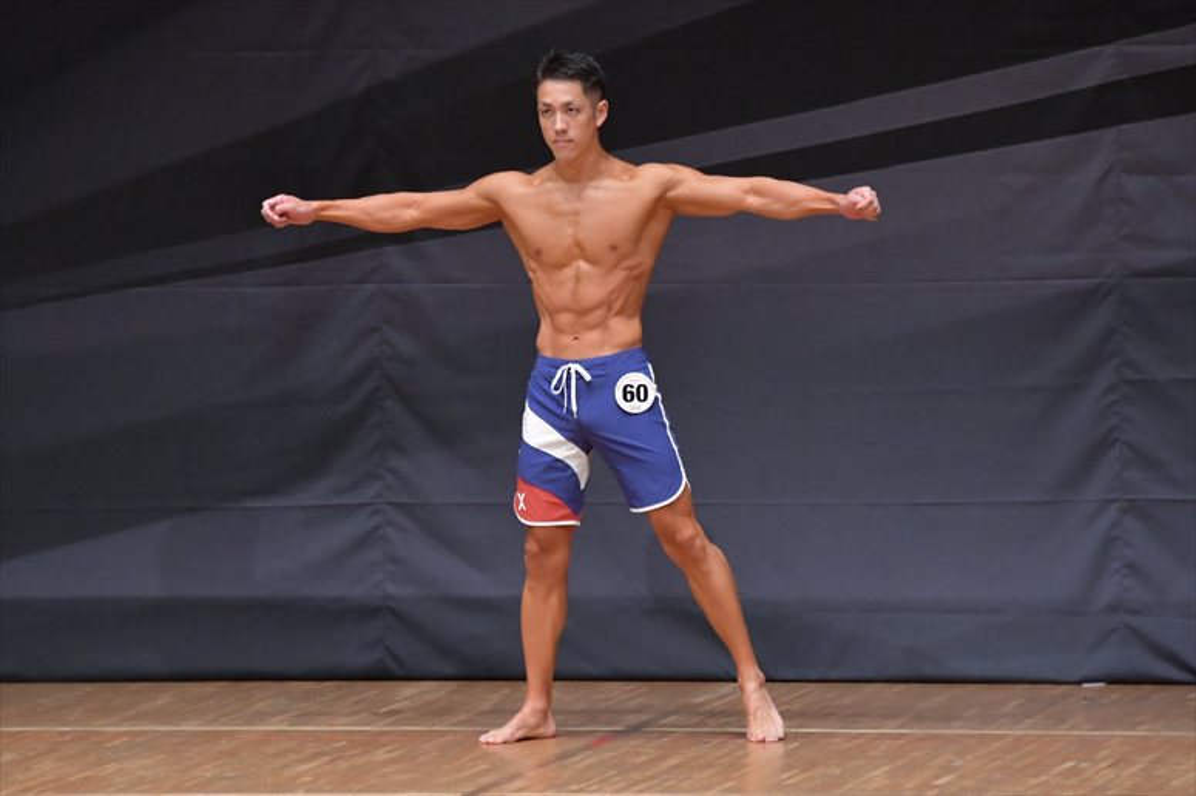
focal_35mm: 315
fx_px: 10460
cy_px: 398
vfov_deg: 4.4
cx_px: 598
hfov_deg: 6.5
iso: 6400
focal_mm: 210
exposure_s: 1/400
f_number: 5.6
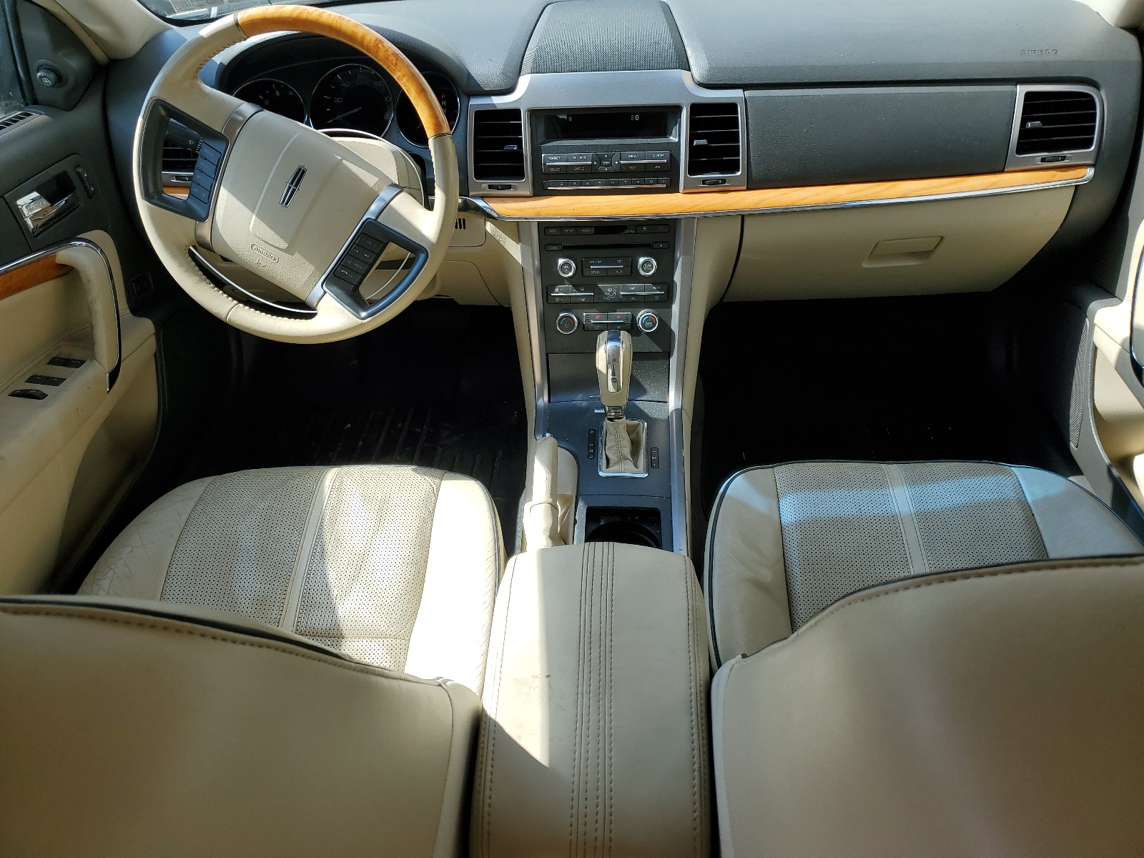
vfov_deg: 53.1
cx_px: 572
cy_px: 429
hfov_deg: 67.3
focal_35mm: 26
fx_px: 859
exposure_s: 1/1111
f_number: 1.5
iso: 50
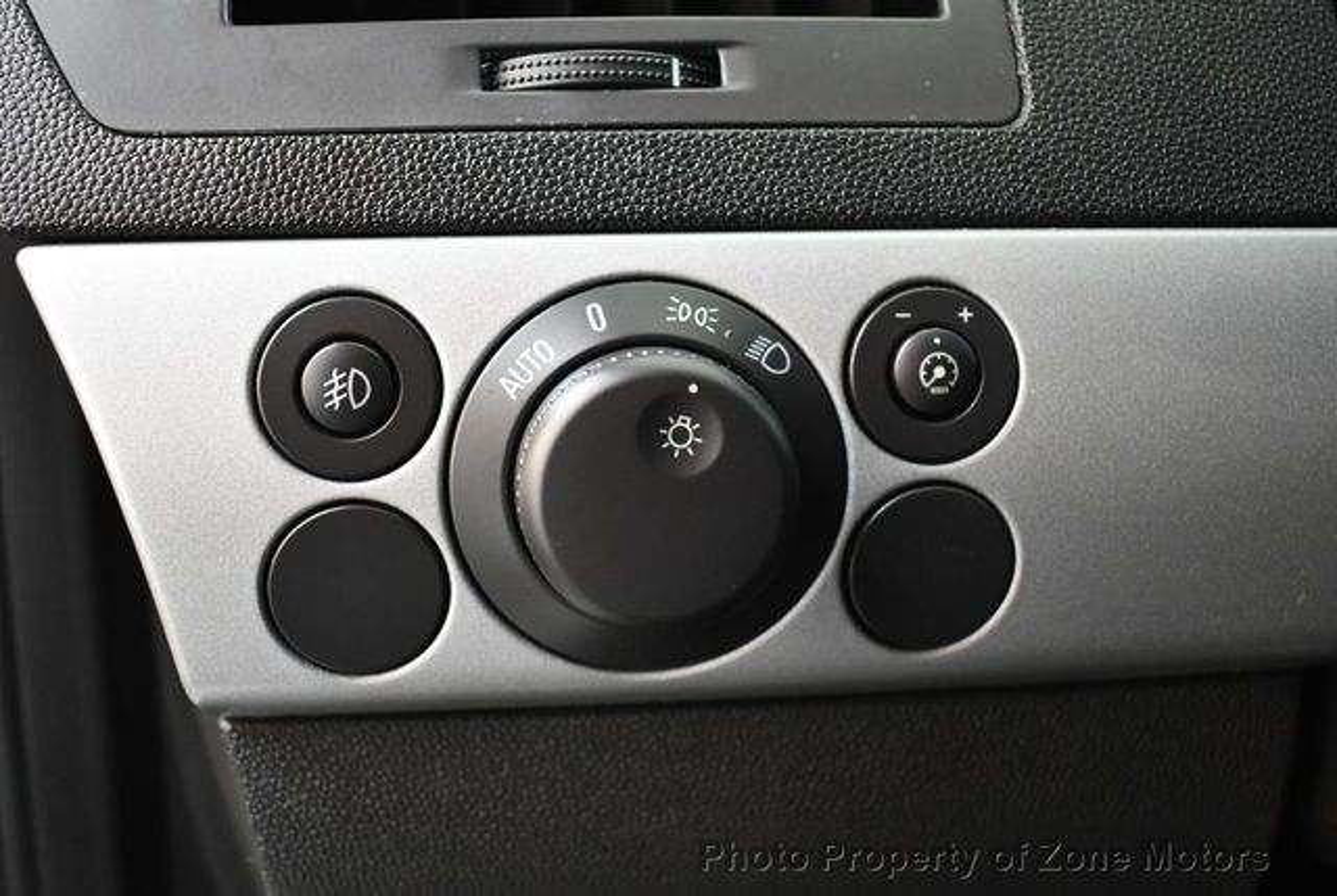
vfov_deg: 33.5
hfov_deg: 48.4
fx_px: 1488
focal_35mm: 40
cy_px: 448
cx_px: 668
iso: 3200
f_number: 3.5
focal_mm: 20
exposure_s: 1/100
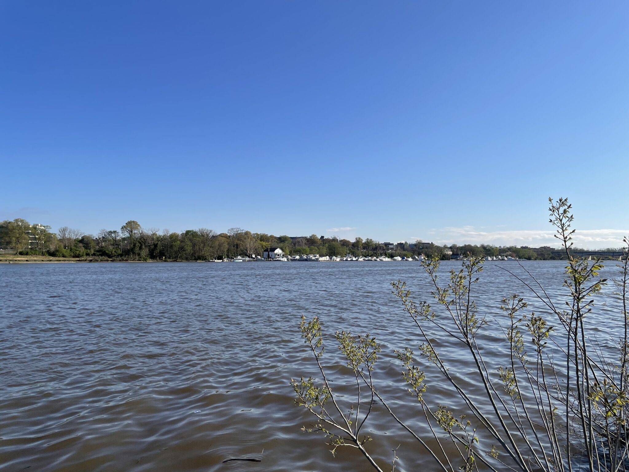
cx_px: 314
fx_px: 472
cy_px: 236
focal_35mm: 26
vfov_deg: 53.1
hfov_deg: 67.3
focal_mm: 4.2
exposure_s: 1/4464
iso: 32
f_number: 1.6
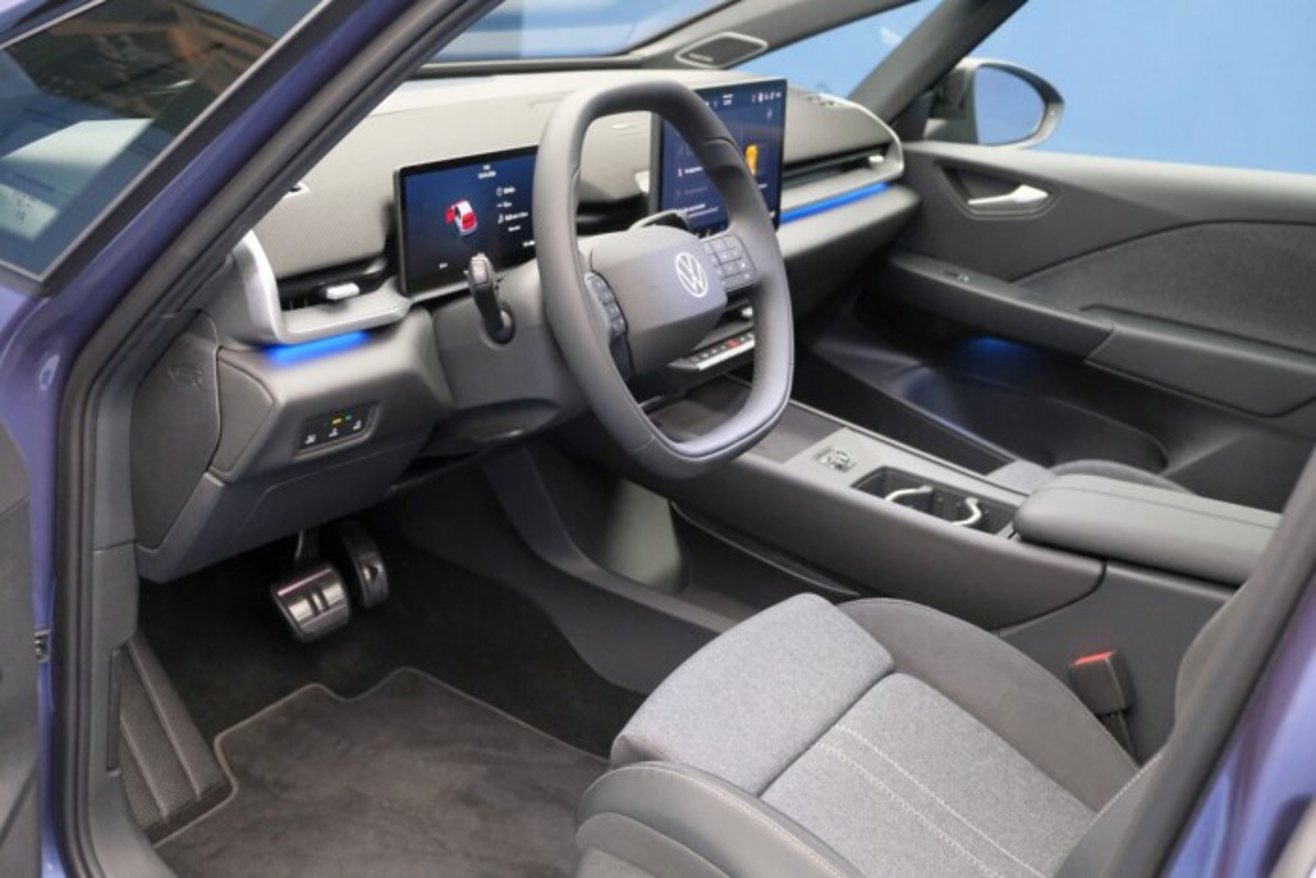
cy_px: 439
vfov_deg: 33.4
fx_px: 1462
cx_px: 658
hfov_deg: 48.4
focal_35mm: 40
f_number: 3.2
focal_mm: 26.5
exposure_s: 1/85
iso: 6400
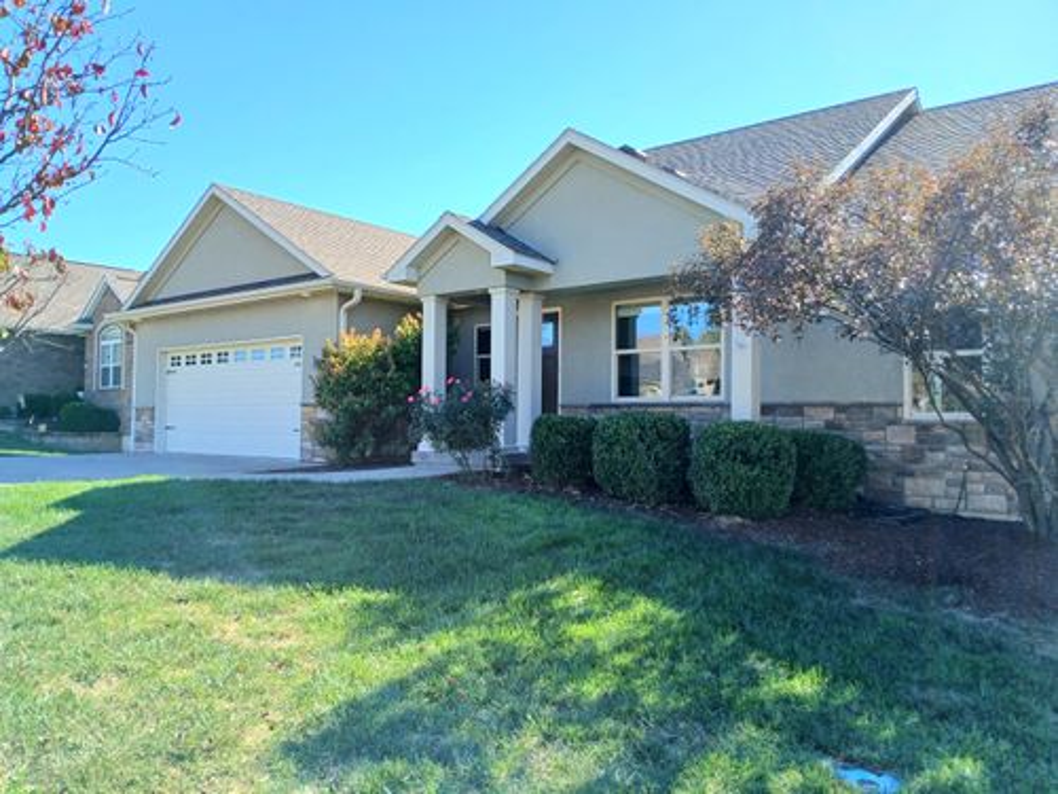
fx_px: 795
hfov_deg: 67.3
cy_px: 397
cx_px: 529
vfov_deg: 53.1
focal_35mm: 26
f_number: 1.8
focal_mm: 3.98
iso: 20
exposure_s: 1/222
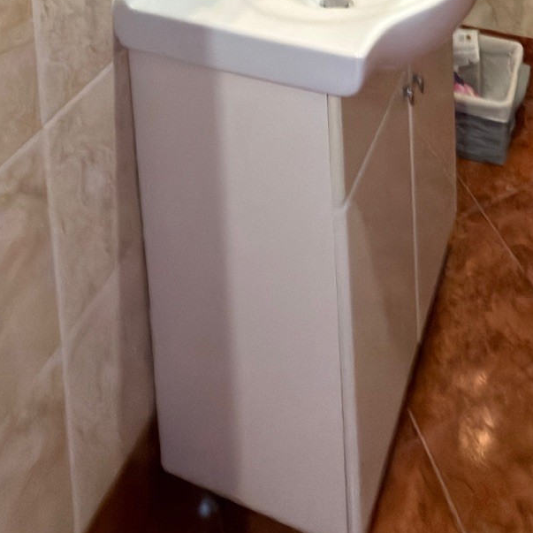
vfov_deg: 24.7
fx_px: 732
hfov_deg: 39.1
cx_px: 393
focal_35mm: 42
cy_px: -353
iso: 320
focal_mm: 2.22
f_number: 2.2
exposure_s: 1/26
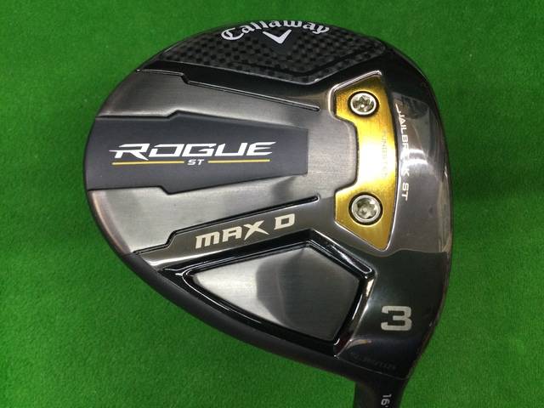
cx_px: 272
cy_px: 204
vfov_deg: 45.4
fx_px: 487
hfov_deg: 58.4
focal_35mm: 31
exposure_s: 1/30
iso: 100
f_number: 2.4
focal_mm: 3.3
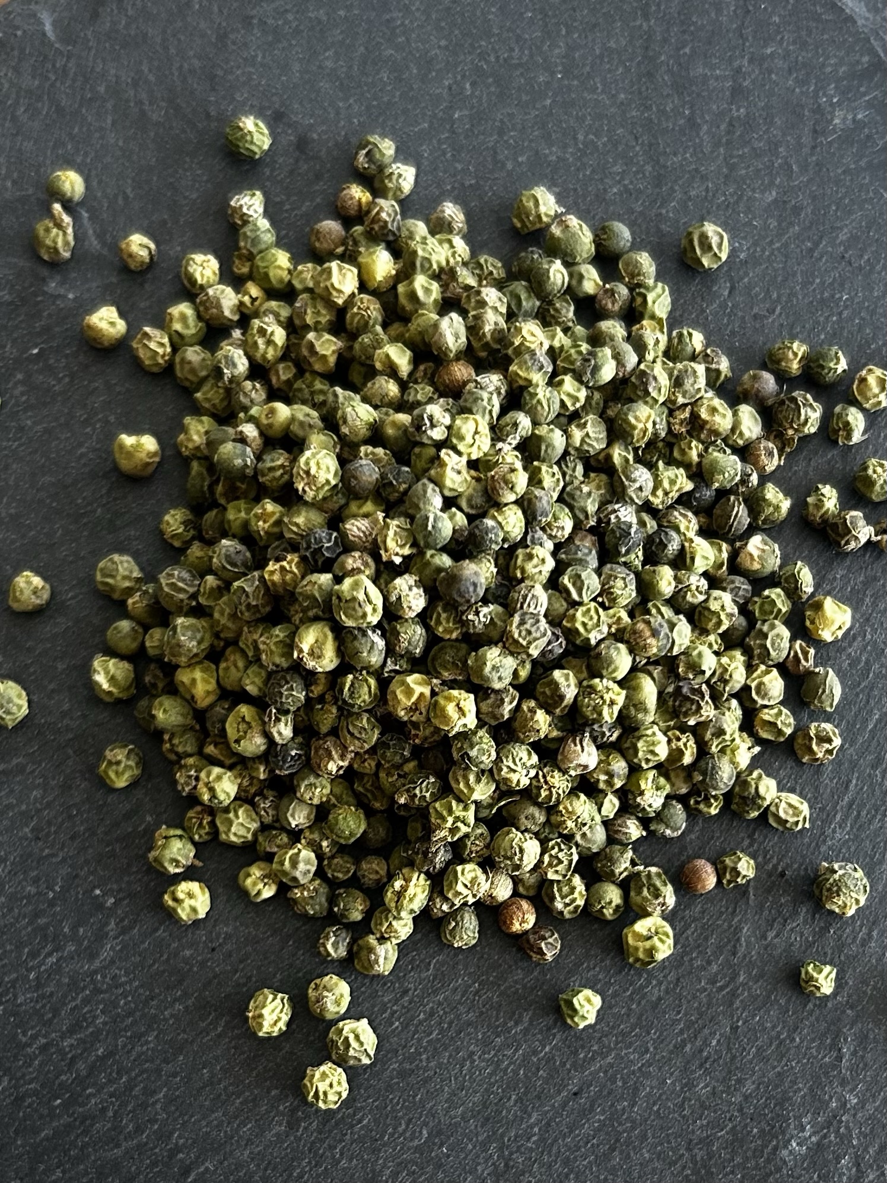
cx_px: 444
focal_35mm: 26
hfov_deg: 53.1
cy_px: 592
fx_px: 888
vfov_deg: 67.3
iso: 125
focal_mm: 5.7
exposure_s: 1/121
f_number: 1.5
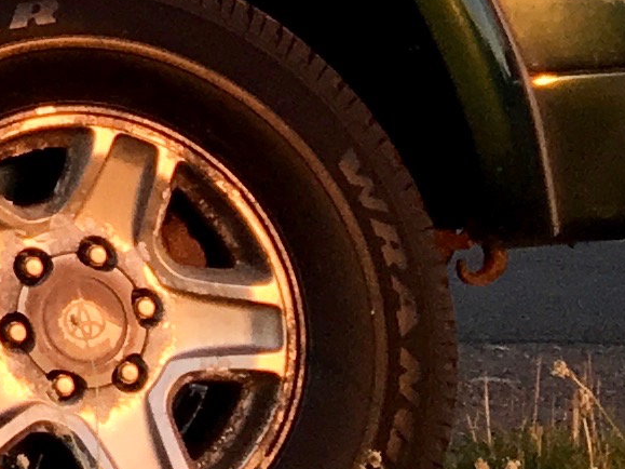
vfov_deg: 6.7
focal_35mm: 202
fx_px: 3646
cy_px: -863
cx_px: -1246
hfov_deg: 8.3
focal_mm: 4.15
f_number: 2.2
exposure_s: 1/121
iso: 25
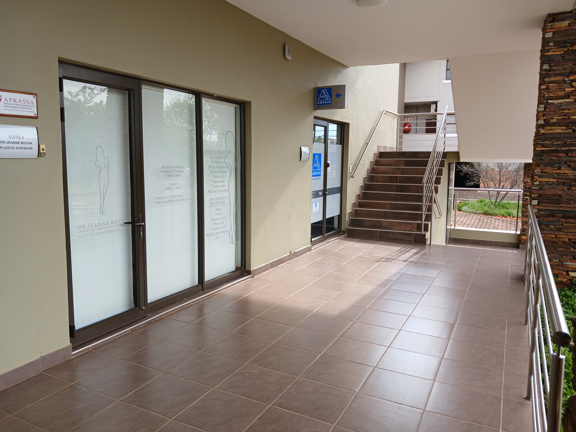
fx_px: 449
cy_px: 216
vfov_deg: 51.4
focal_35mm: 27
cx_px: 288
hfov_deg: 65.3
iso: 20
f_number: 1.8
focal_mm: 4
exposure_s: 1/100
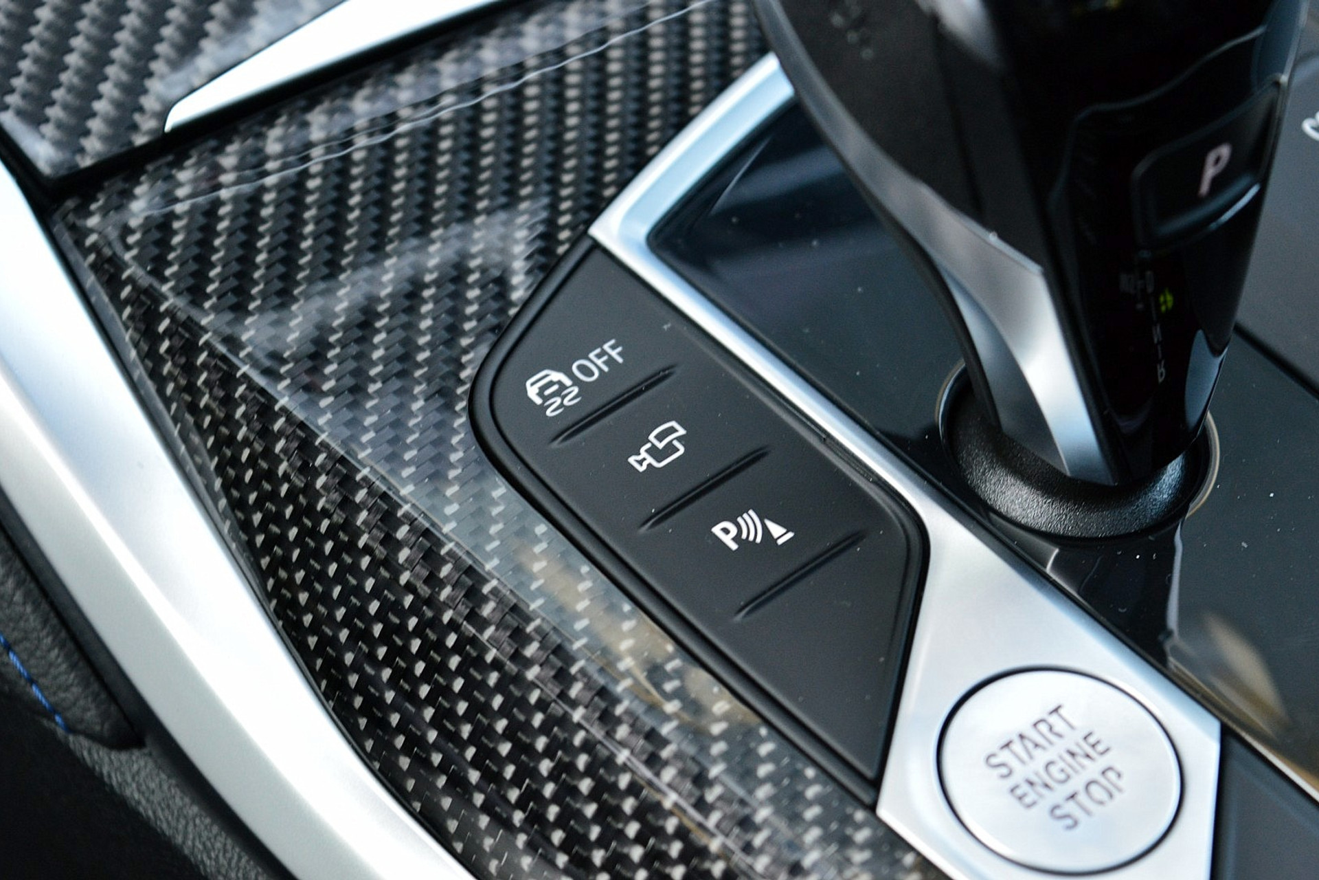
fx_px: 3022
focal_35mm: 82
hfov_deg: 24.6
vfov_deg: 16.6
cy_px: 440
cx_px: 660
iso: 800
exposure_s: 1/60
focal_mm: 55
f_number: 5.6
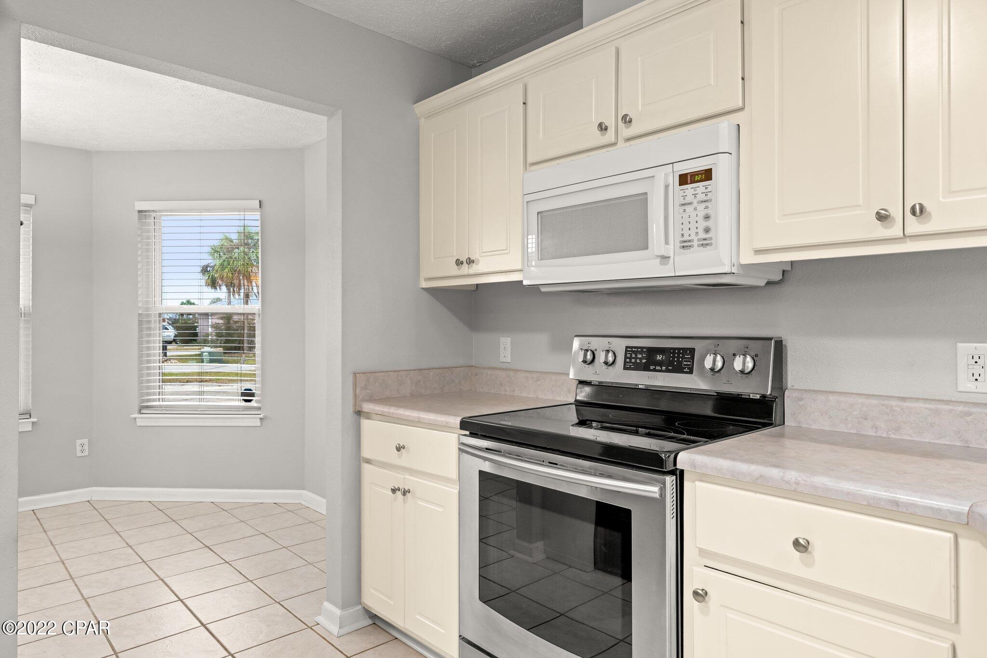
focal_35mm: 22
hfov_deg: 78.6
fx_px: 603
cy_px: 329
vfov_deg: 57.2
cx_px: 494
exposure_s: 1/6
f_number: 8
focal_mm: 22
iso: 500
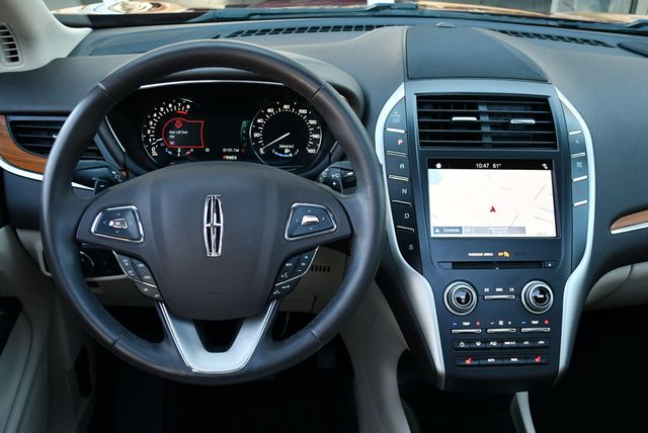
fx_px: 721
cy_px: 216
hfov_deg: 48.4
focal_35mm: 40
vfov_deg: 33.5
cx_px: 324
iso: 720
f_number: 3.8
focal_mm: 20
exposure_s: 1/250
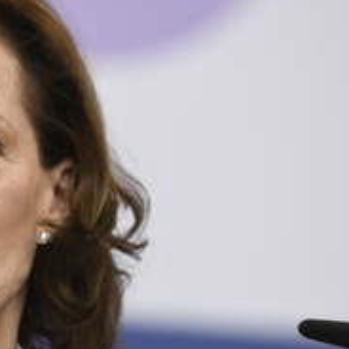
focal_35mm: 386
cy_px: 233
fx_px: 4403
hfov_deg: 4.5
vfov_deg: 4.5
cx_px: -37
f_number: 3.5
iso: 800
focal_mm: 185
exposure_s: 1/320
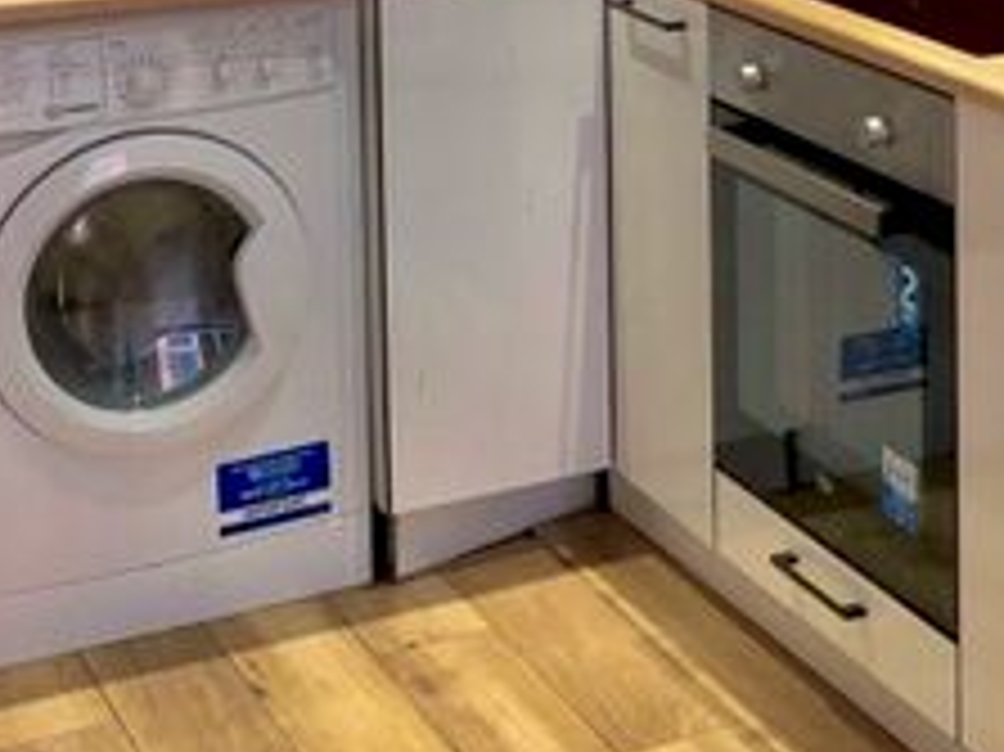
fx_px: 2551
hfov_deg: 21.7
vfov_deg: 15.8
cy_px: -250
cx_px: 909
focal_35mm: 88
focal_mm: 3.99
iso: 40
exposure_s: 1/25
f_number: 1.8
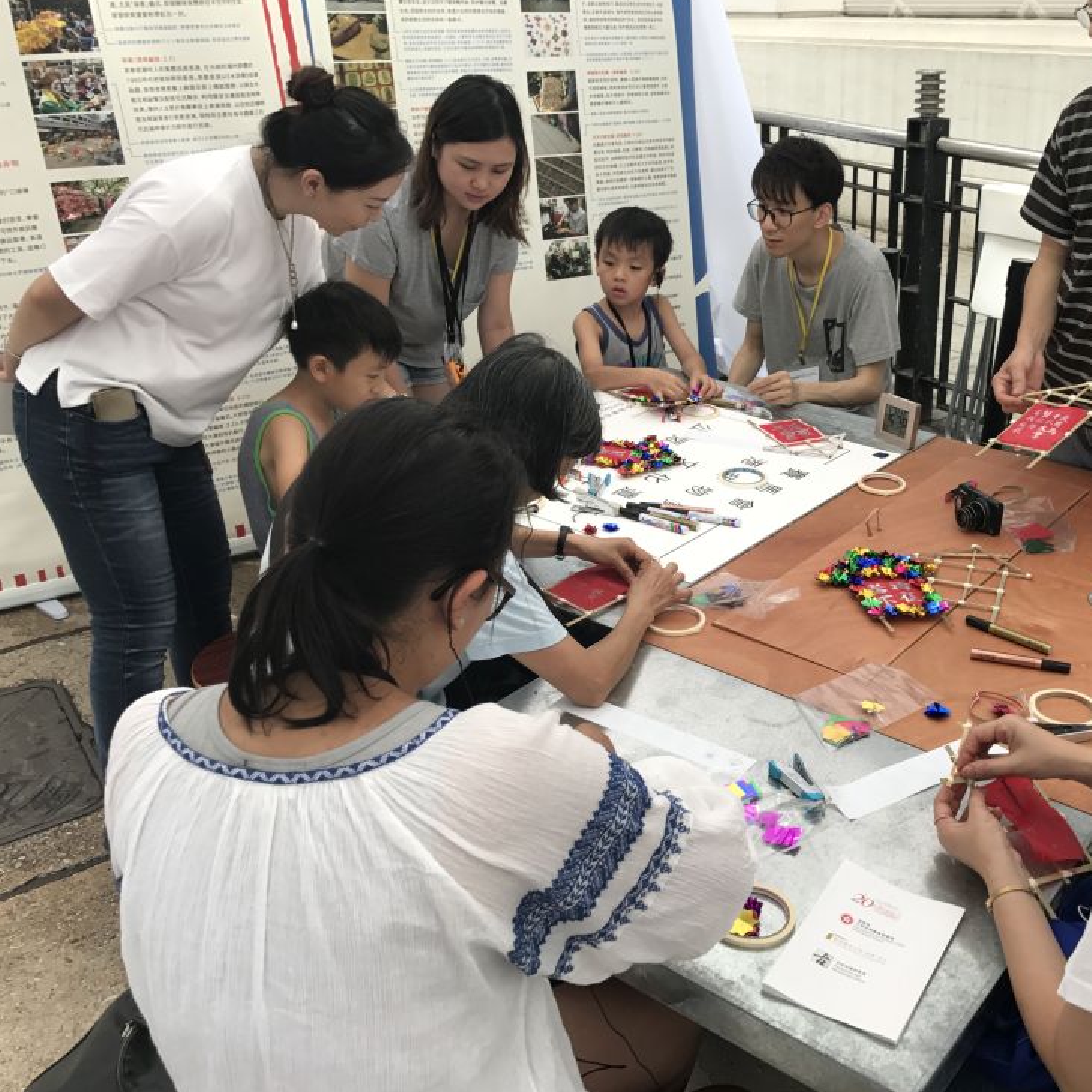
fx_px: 1213
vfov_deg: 48.4
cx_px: 724
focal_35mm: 34
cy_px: 555
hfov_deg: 47.7
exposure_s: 1/51
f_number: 1.8
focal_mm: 3.99
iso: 25
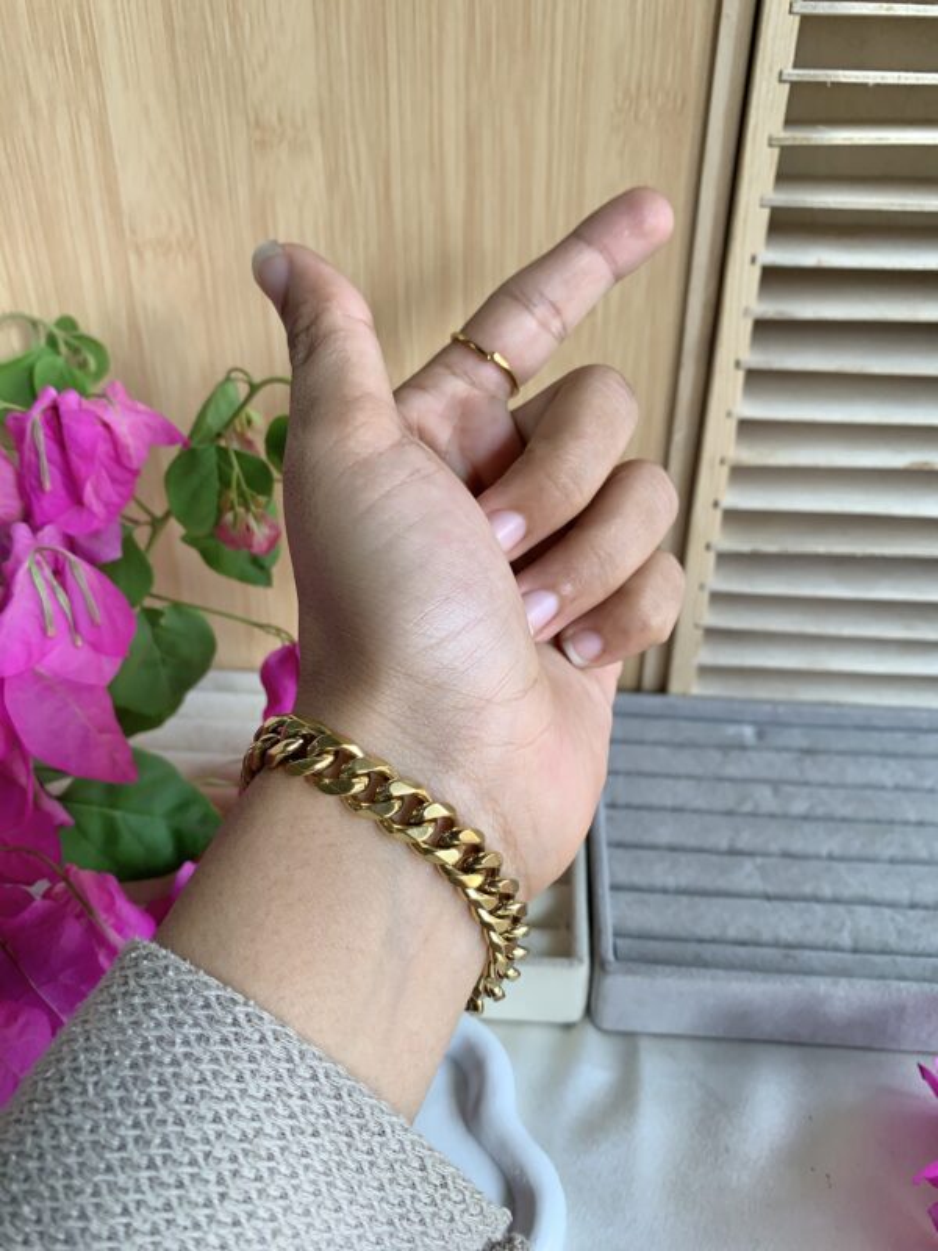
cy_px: 626
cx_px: 469
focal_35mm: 26
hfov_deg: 53.1
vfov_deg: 67.3
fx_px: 939
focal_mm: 4.25
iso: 40
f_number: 1.8
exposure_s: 1/100
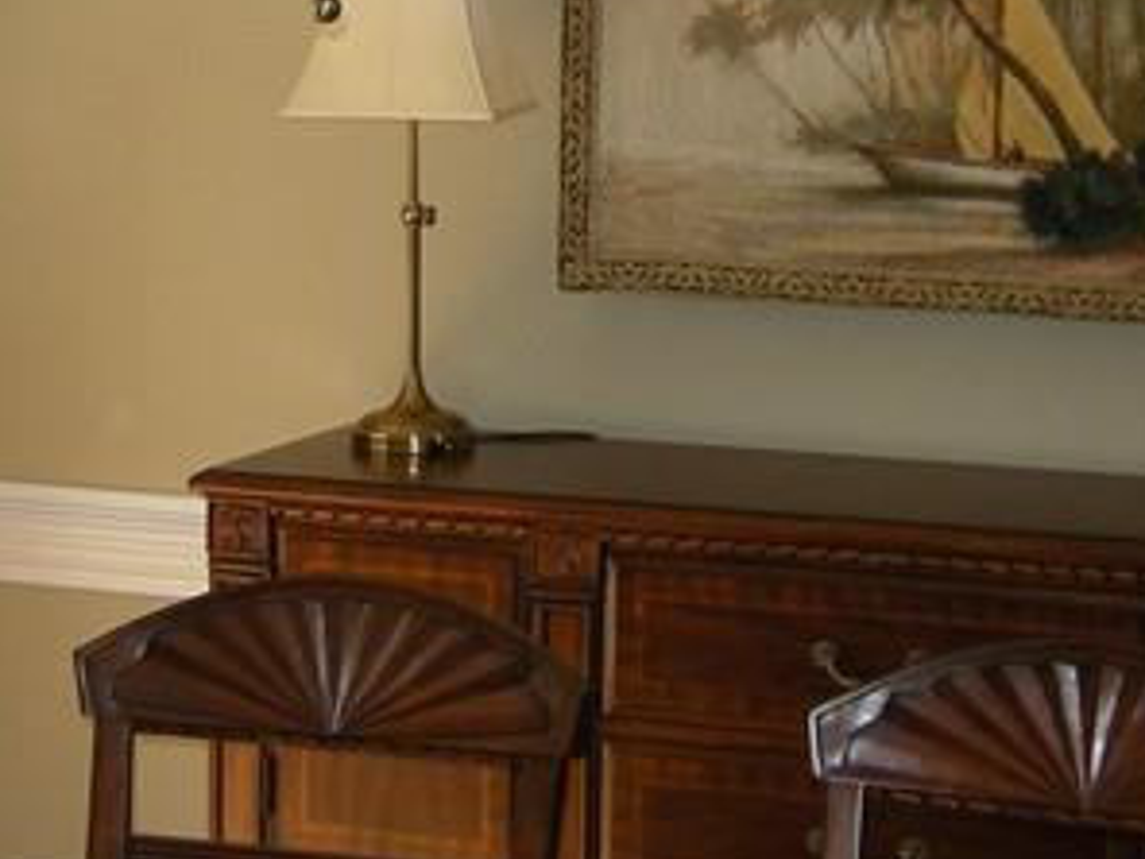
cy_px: 325
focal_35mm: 97
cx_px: 487
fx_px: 3208
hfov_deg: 20.2
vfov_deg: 15.2
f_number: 2.8
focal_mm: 4.7
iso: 80
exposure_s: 1/56.6
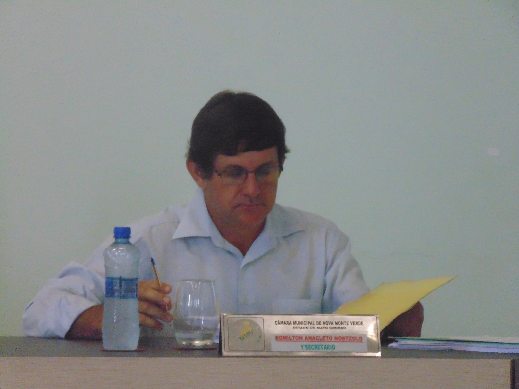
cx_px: 260
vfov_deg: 6.3
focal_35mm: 236
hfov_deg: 8.4
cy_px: 194
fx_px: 3538
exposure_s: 1/60
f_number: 5.6
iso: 800
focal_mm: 42.3
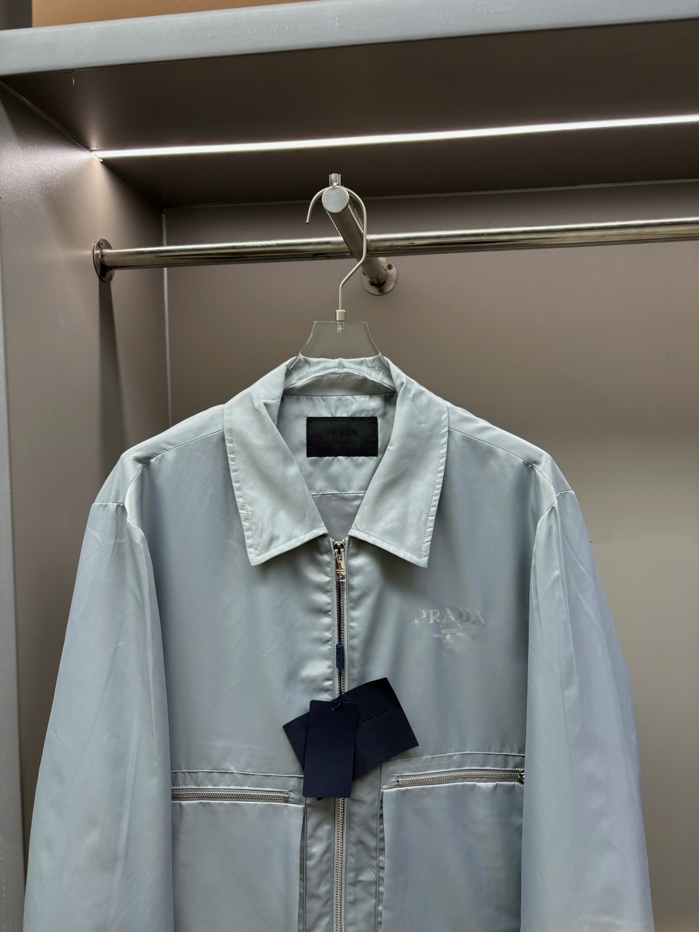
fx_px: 700
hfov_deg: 53.1
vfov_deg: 67.3
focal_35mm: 26
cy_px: 466
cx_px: 350
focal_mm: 5.96
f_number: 1.6
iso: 50
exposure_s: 1/100
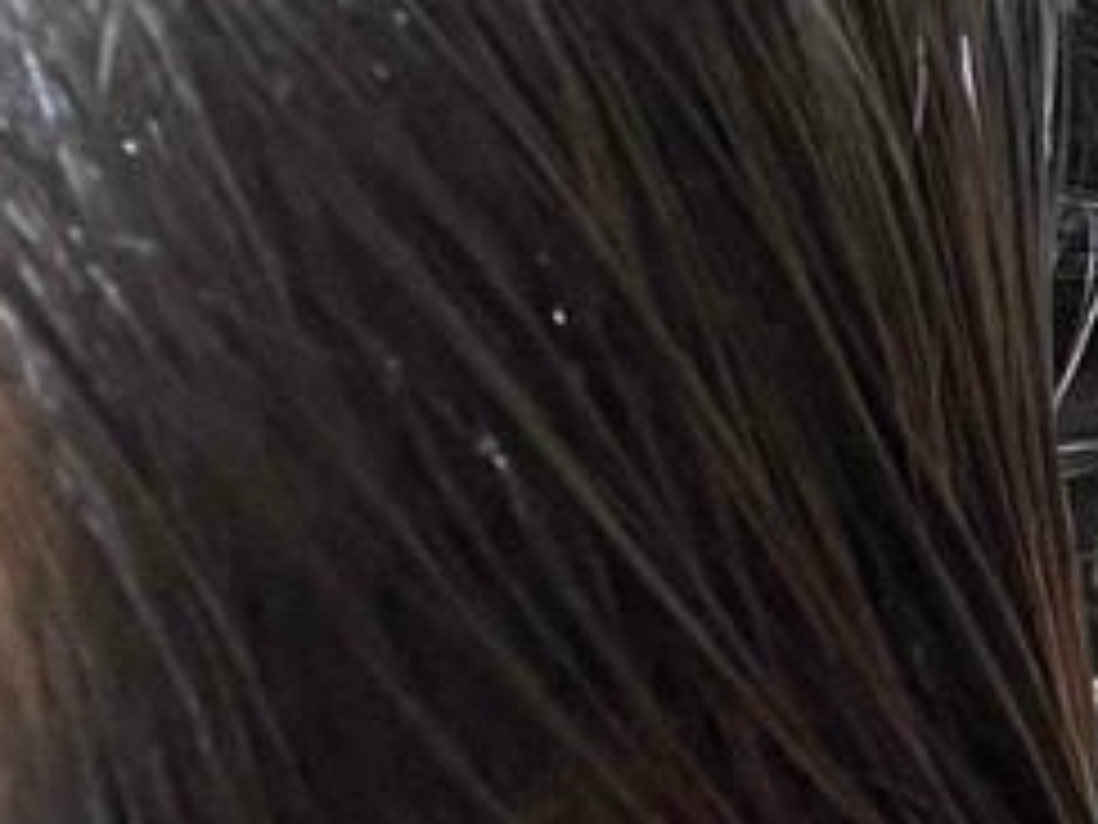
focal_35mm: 113
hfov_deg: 14.7
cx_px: 2102
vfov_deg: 13.1
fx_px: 3584
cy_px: 369
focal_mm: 2.71
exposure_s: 1/60
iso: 320
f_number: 2.2
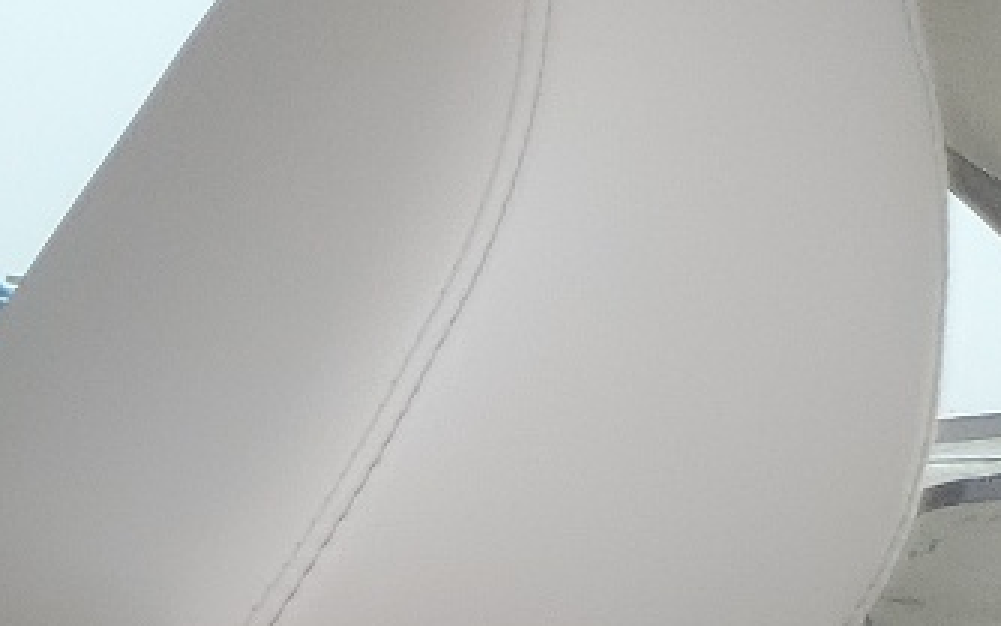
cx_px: -1163
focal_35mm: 132
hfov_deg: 13.1
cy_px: 1330
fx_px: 3602
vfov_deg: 9.2
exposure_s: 1/385
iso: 50
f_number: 1.5
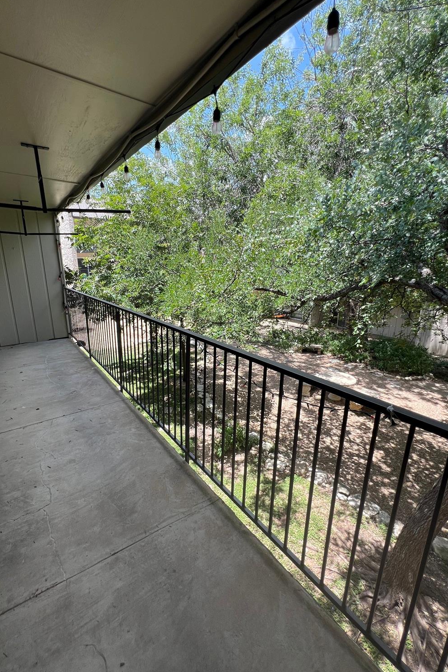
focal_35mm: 14
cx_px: 202
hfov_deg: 81.0
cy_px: 334
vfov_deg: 104.2
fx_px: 261
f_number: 1.8
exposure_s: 1/368
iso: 32
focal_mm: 1.57
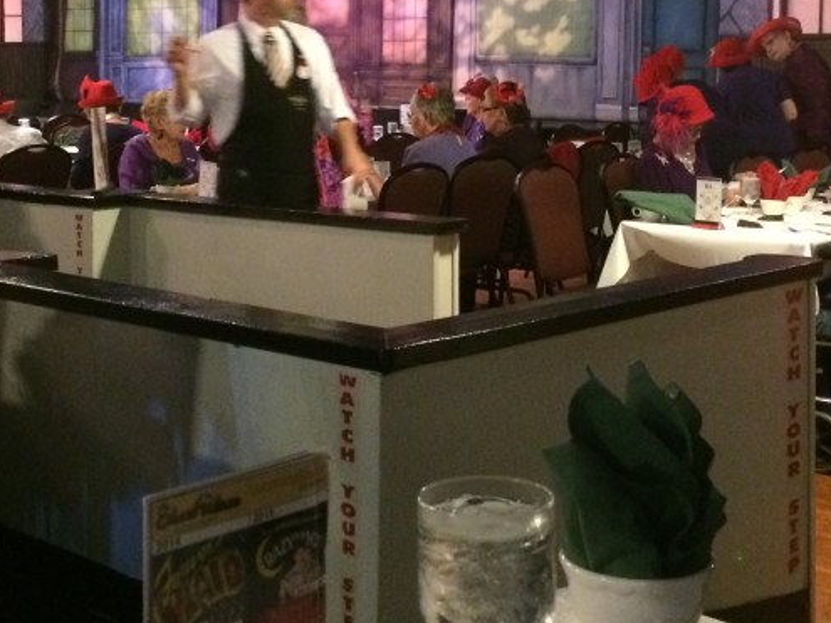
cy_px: 114
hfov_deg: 32.2
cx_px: 435
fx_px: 1440
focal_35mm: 60
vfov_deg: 24.0
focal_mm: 4.15
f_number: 2.2
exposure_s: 1/15
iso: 500
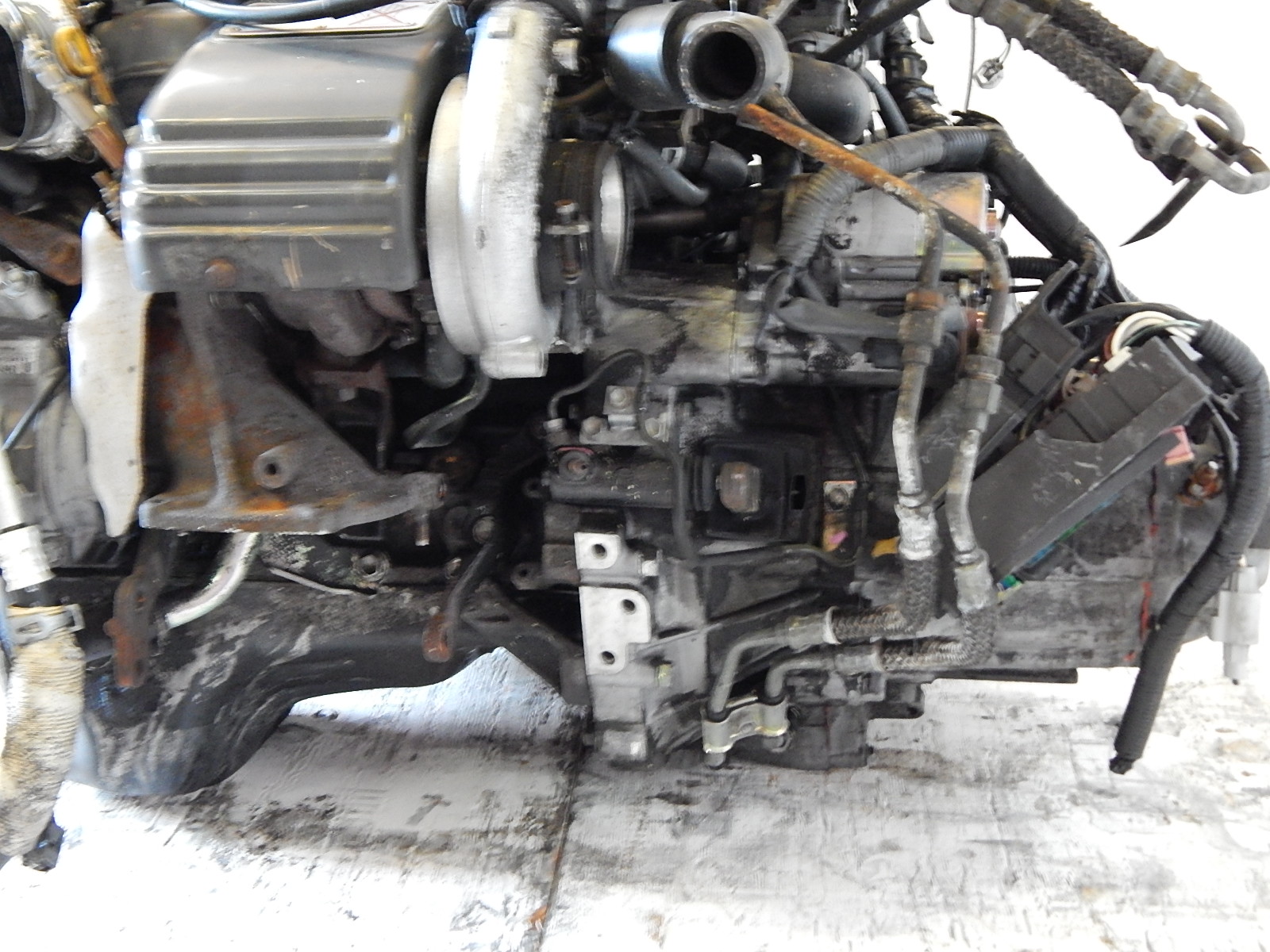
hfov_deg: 38.9
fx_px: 1798
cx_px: 635
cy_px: 476
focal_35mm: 49
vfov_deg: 29.7
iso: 800
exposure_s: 1/5
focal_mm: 8.6
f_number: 3.7
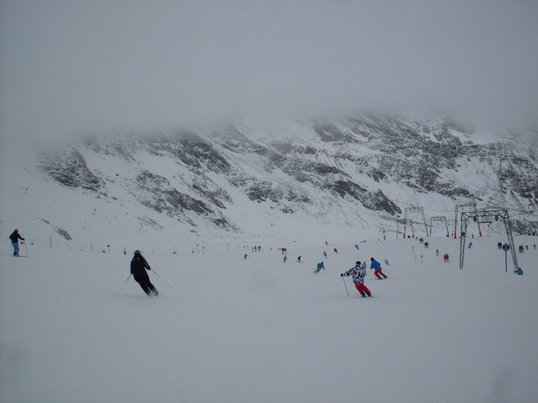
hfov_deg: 49.0
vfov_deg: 37.7
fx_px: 591
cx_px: 269
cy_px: 202
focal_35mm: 38
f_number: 8.4
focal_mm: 6.3
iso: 80
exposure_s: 1/250
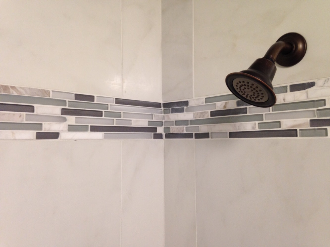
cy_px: 124
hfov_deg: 55.3
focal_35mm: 33
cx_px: 165
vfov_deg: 43.0
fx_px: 315
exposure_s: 1/20
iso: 125
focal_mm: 4.12
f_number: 2.4
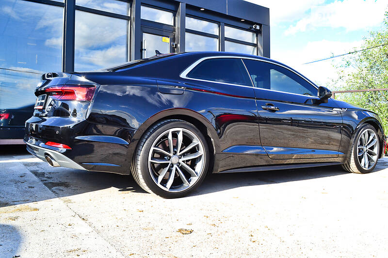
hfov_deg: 61.9
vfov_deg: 43.6
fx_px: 323
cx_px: 194
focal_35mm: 30
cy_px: 129
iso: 400
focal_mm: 20
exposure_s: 1/200
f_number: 10
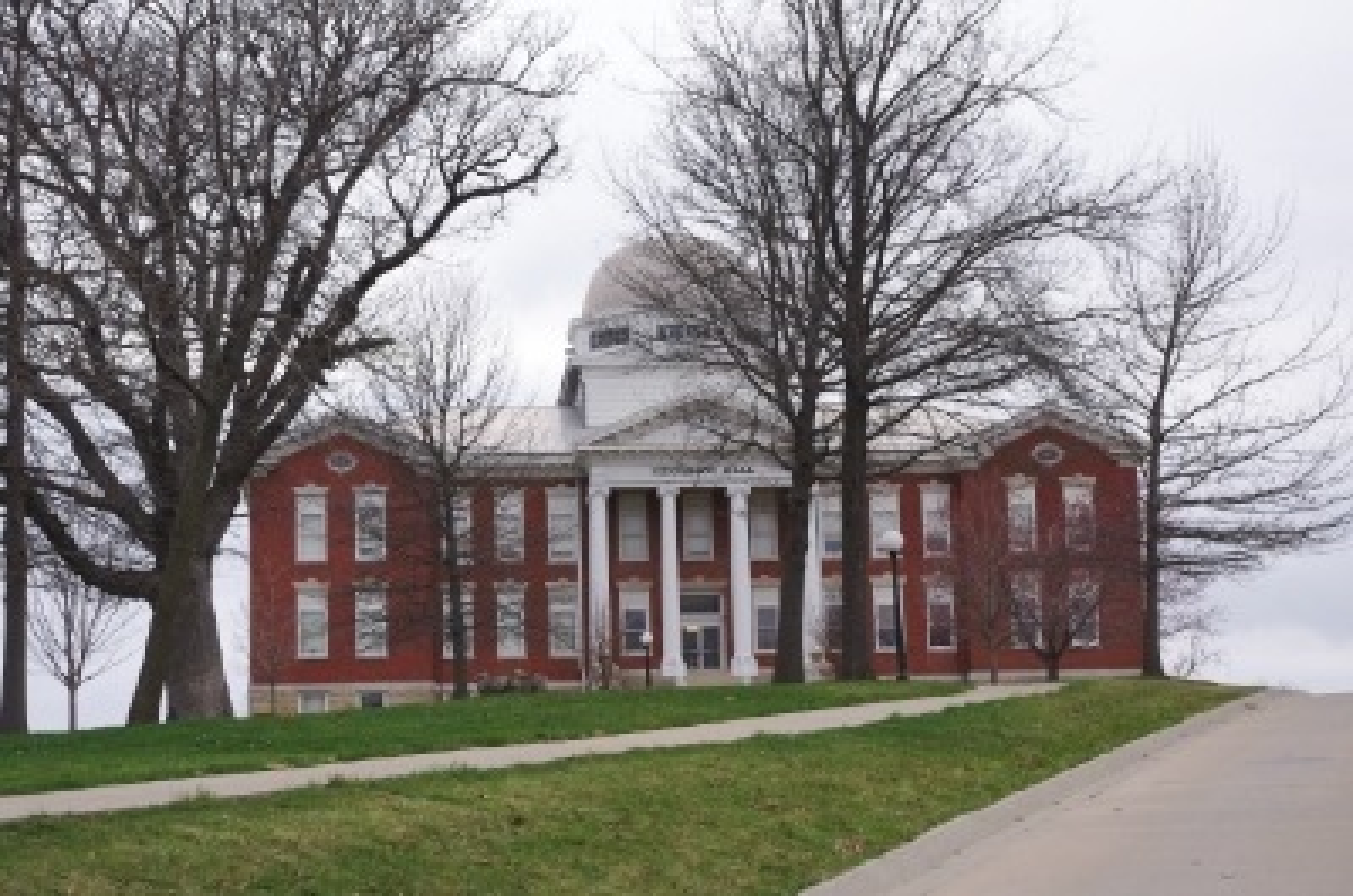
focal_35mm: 82
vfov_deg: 16.6
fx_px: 3076
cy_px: 448
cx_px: 676
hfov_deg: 24.8
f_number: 8
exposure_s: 1/800
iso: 800
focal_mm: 55
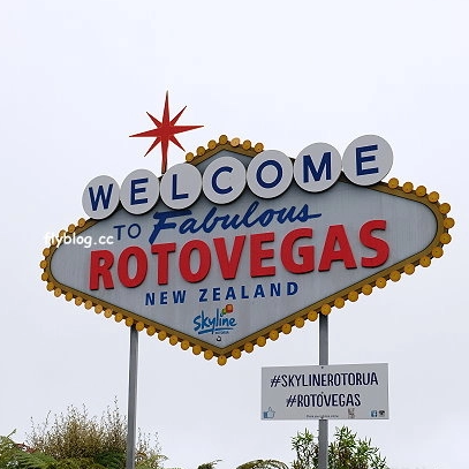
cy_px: 253
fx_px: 828
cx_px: 234
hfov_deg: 31.6
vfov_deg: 31.6
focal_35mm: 54
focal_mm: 25.4
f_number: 3.2
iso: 640
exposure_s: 1/60
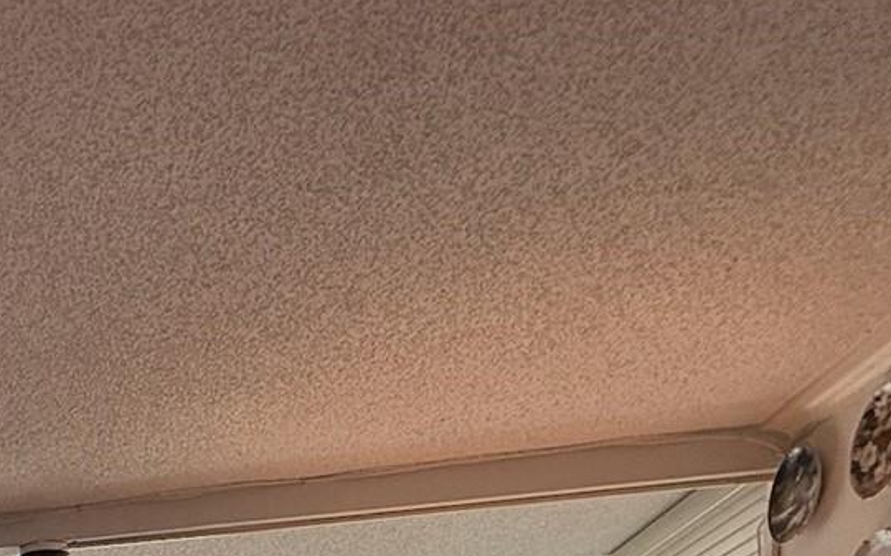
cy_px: 935
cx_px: -221
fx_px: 1068
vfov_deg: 21.7
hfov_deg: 34.5
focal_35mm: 44
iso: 100
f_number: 2.2
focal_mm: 2.22
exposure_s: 1/120
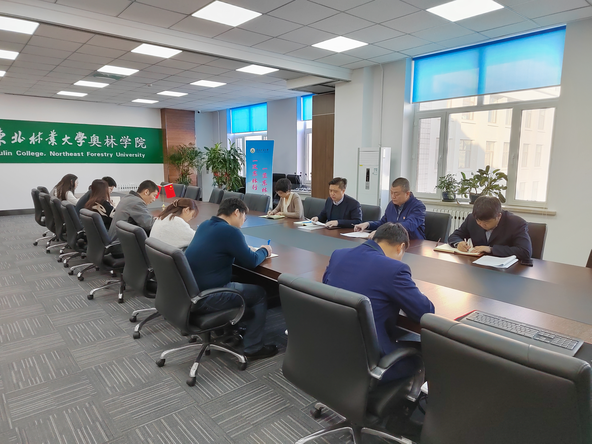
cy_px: 222
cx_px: 296
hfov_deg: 73.9
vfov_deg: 58.9
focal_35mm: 23
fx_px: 393
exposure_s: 1/100
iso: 938
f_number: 1.9
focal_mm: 5.52
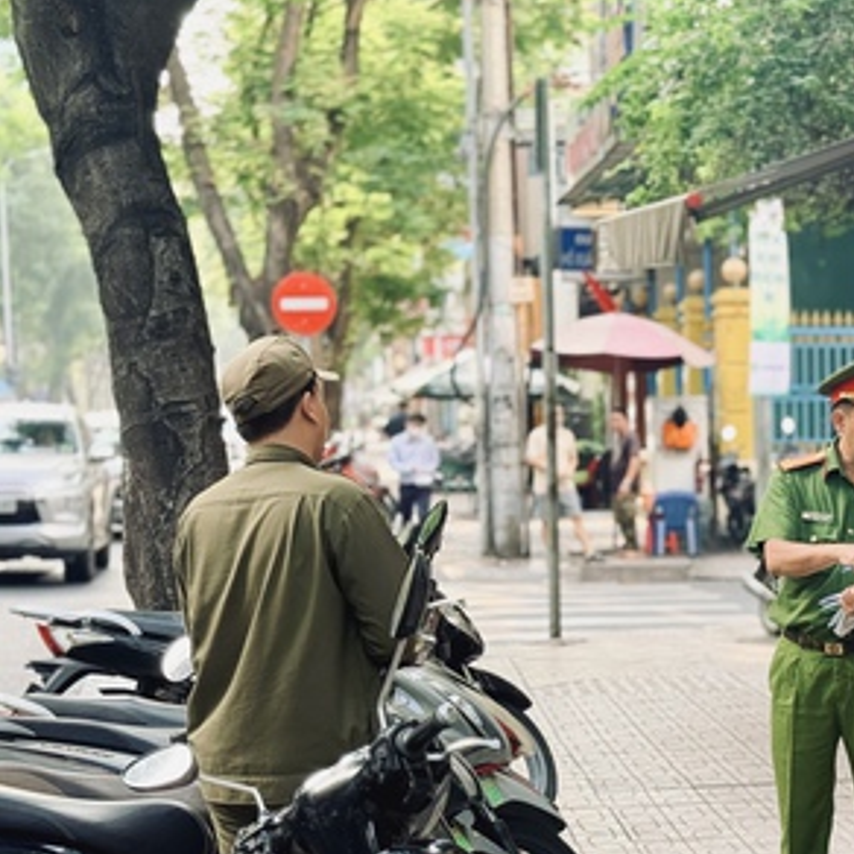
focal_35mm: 93
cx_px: 793
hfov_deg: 18.3
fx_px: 2596
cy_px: 600
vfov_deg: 18.6
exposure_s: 1/195
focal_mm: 6.76
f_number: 1.78
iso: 64
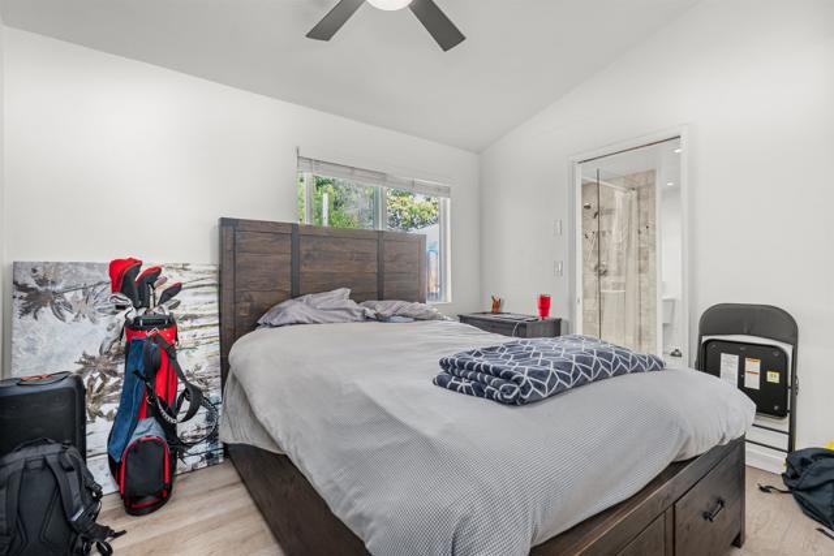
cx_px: 417
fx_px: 382
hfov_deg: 95.0
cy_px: 278
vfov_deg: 72.1
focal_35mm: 16
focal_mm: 16.5
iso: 100
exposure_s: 1.3
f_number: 8
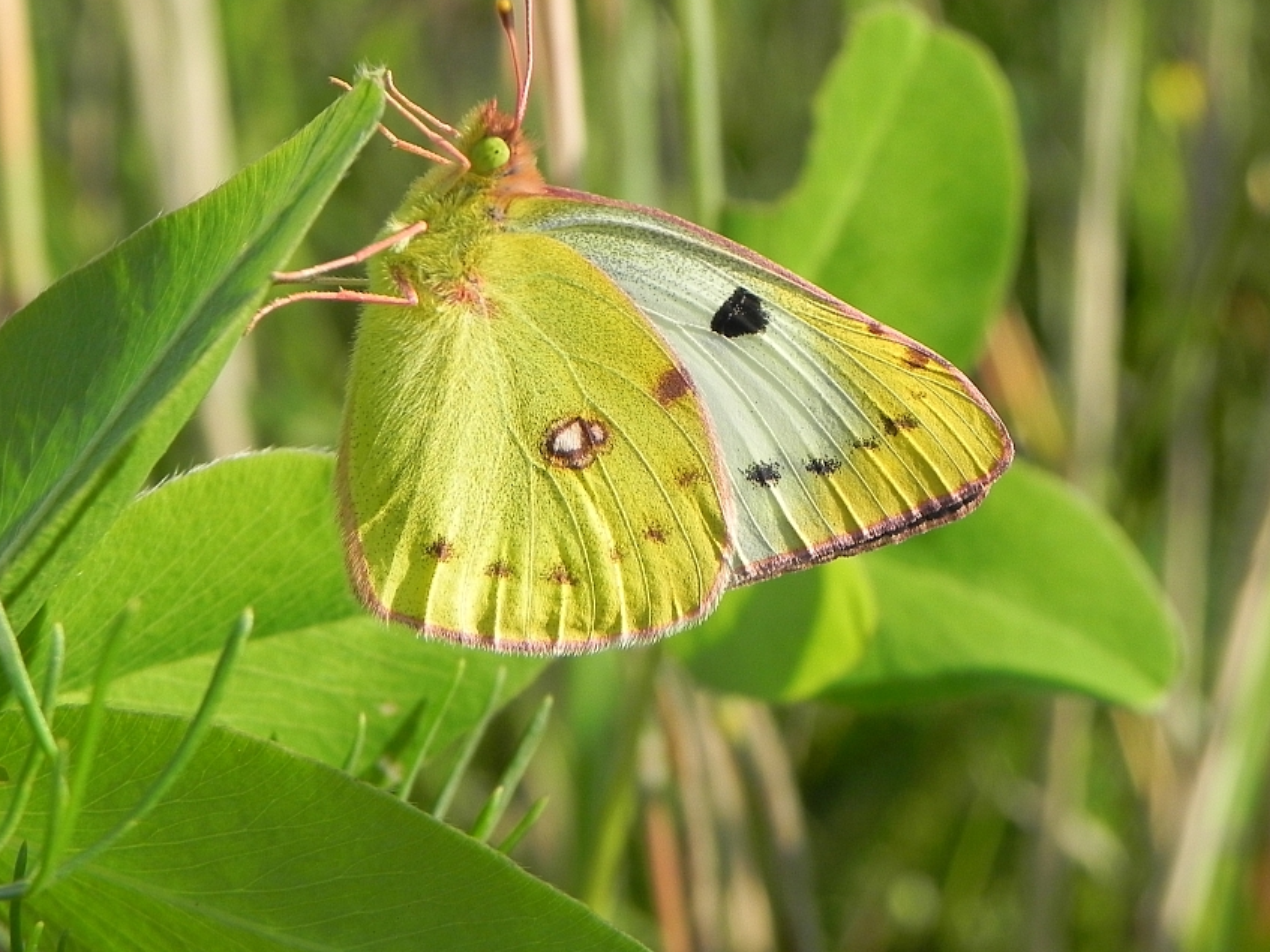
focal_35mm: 127
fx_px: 4659
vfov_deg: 11.7
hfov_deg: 15.5
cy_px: 412
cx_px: 672
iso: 160
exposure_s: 1/568
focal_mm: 18.8
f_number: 4.5
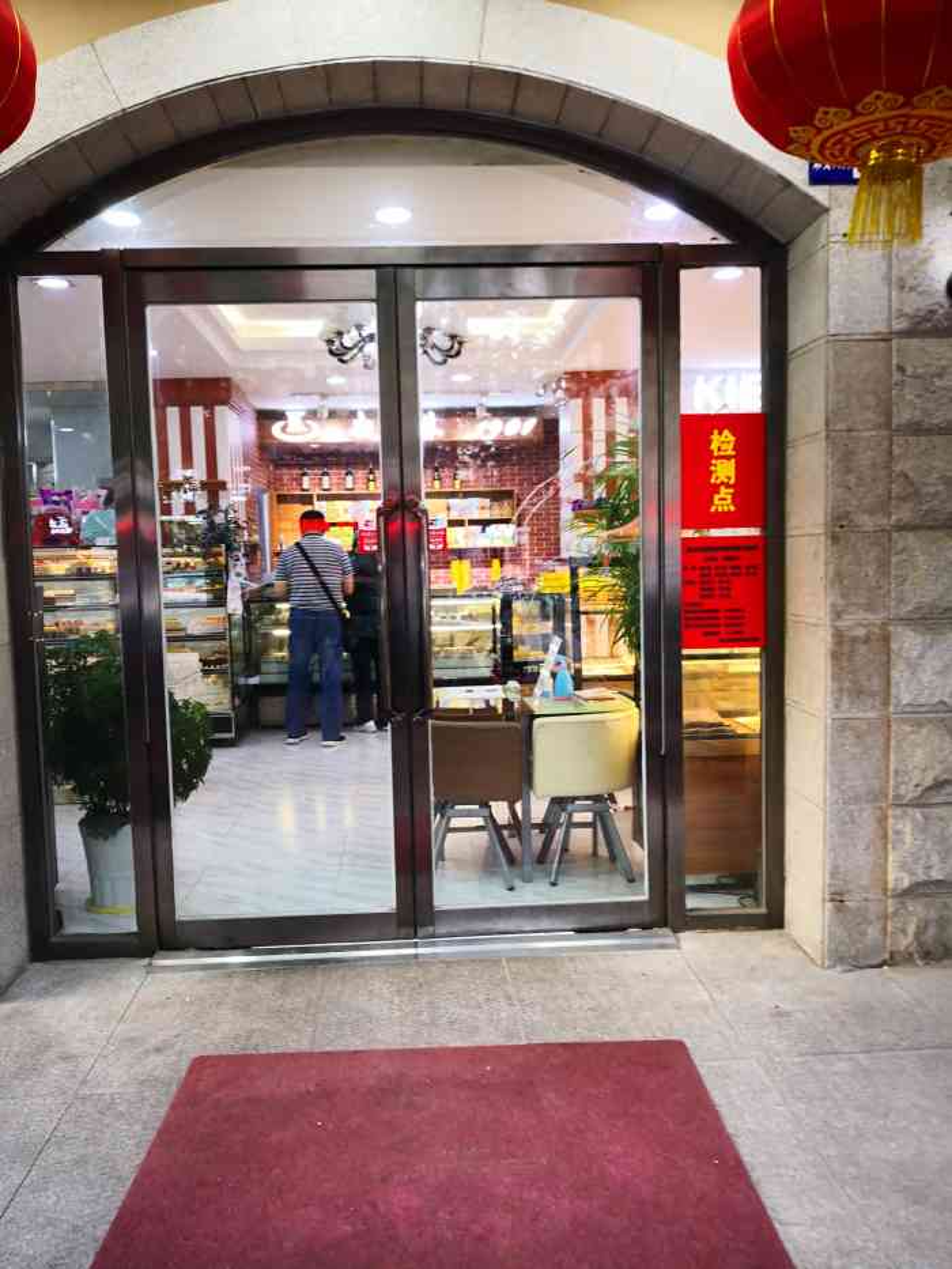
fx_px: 990
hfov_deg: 51.4
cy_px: 634
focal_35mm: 27
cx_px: 476
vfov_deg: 65.3
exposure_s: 1/50
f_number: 1.6
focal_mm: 3.95
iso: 160
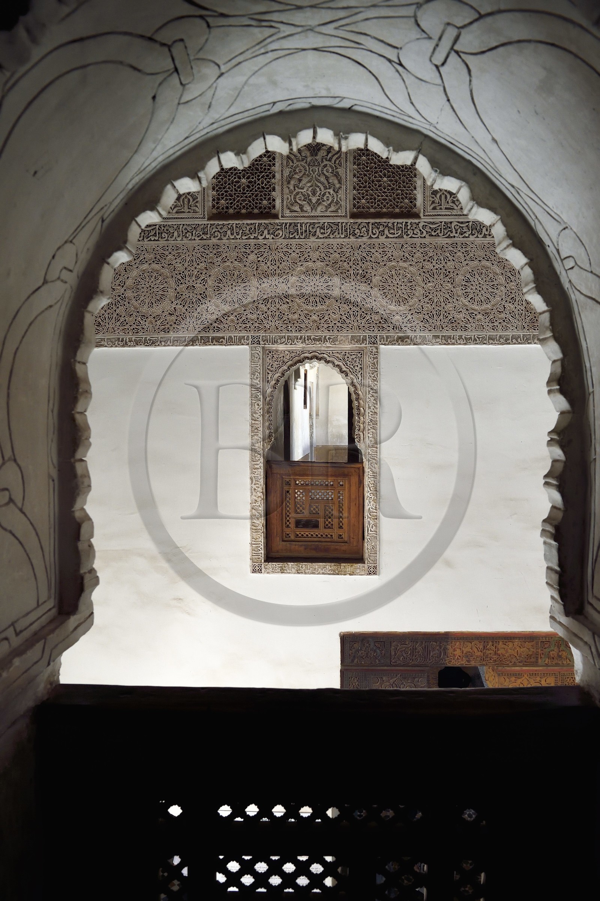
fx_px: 726
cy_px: 450
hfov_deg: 44.9
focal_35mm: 29
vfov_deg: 63.7
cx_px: 300
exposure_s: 1/80
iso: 1600
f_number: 10
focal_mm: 29
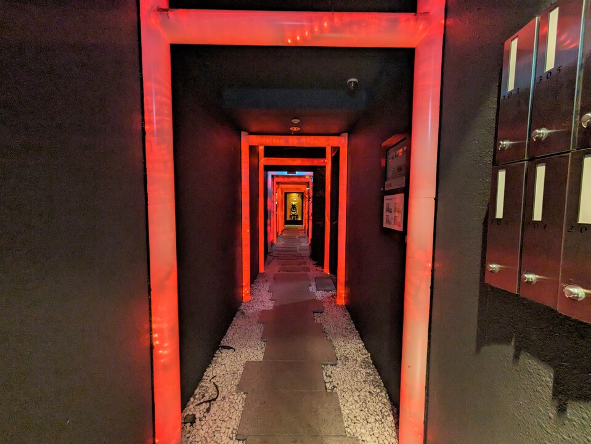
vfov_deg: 85.7
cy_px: 222
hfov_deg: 102.0
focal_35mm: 14
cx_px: 296
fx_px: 239
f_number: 2.2
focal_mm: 1.83
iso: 525
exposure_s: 1/24
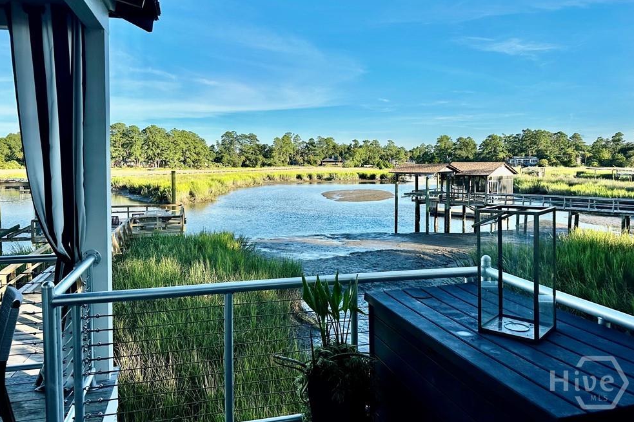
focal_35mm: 26
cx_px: 308
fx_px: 458
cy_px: 185
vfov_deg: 49.4
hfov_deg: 69.4
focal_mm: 6.86
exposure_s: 1/2410
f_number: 1.78
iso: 80
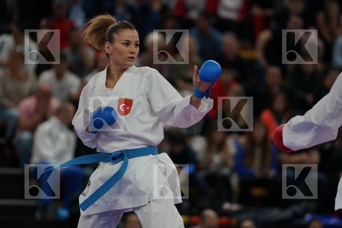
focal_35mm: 300
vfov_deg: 4.6
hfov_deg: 6.9
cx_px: 171
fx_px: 2850
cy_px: 114
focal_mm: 200
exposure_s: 1/1000
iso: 1250
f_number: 2.8
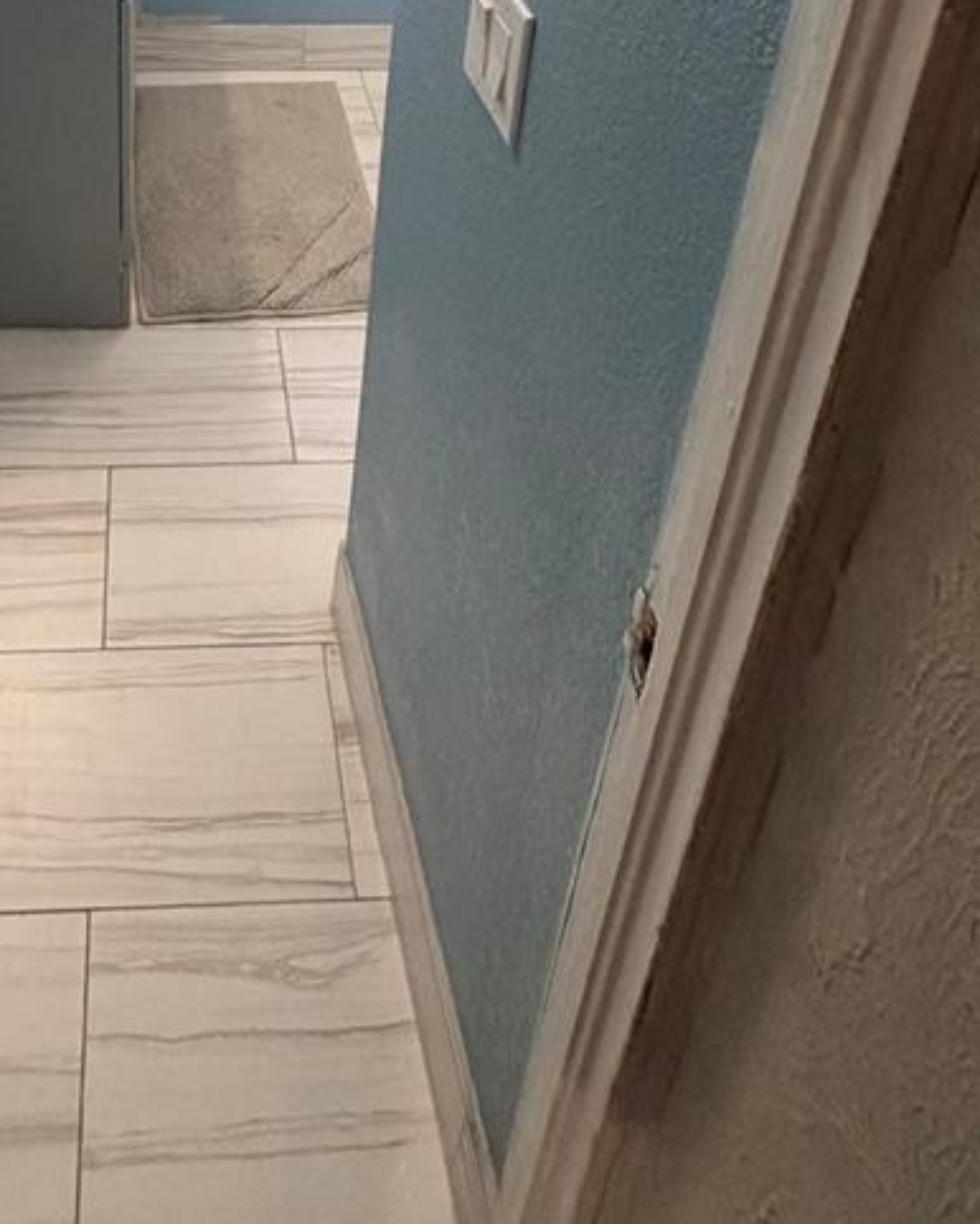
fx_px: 1232
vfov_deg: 43.1
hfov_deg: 41.6
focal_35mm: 34
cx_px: 203
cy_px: -74
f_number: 2.2
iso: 200
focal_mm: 2.22
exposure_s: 1/120
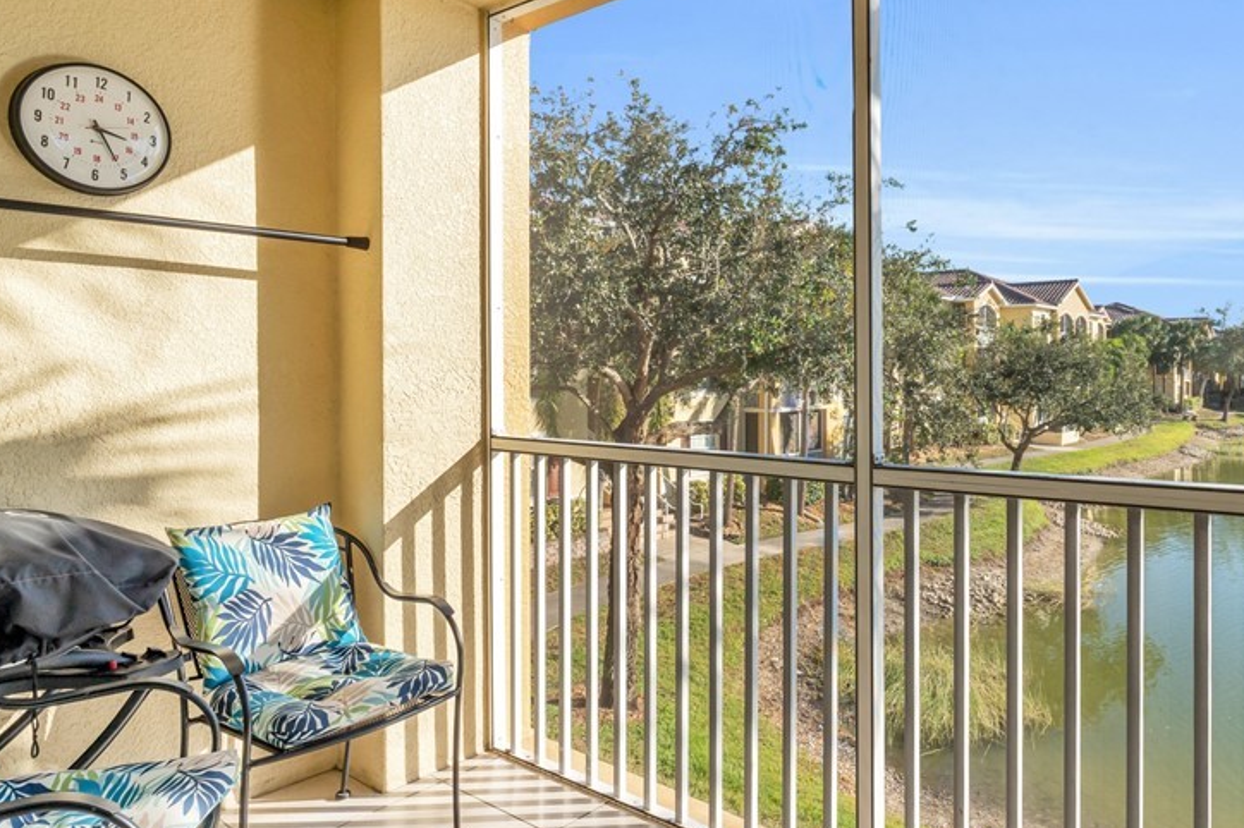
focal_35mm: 24
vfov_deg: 53.0
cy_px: 374
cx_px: 773
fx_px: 829
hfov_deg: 72.6
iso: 200
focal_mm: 16
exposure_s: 1/320
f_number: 9
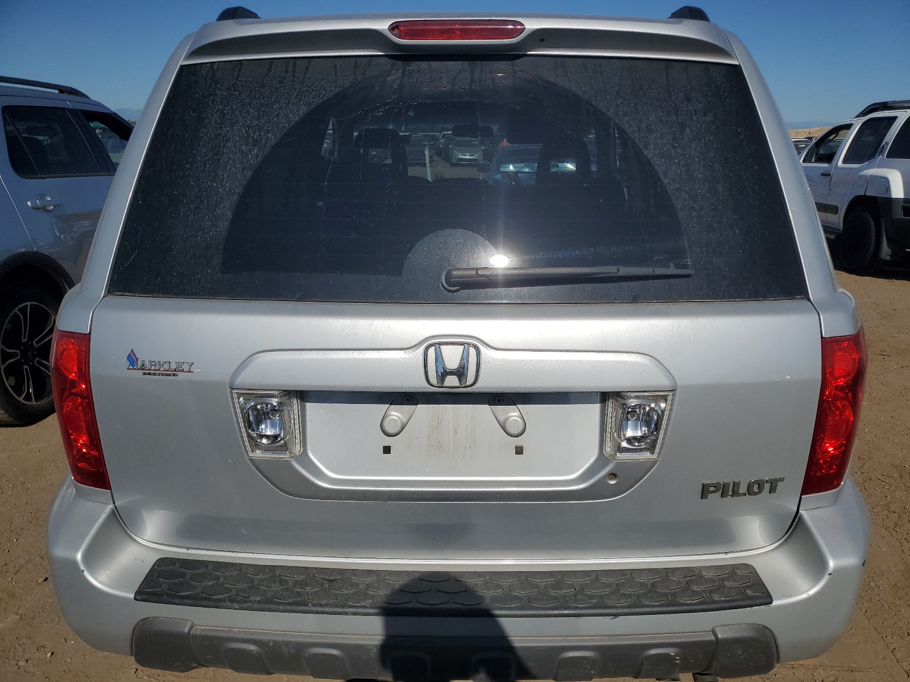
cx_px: 455
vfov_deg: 53.1
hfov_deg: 67.3
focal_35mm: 26
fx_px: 683
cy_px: 341
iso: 51
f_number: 1.5
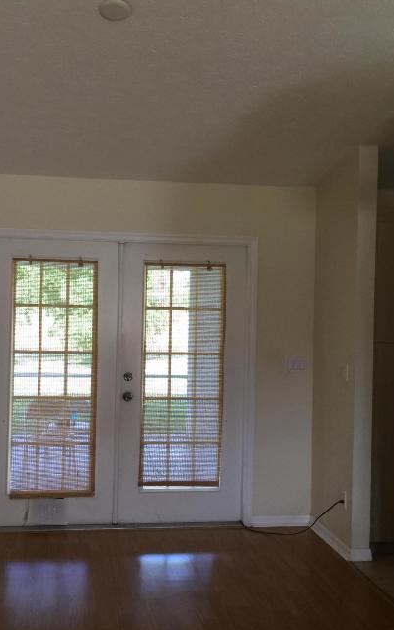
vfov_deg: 52.7
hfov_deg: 34.2
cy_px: 324
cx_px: 140
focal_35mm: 37
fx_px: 635
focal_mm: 4.15
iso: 40
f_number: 2.2
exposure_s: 1/15
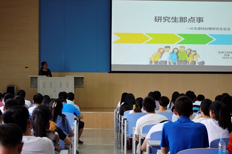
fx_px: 521
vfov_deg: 16.8
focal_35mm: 81
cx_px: 116
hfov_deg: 25.1
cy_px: 74
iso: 800
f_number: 4.8
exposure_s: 1/50
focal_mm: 42
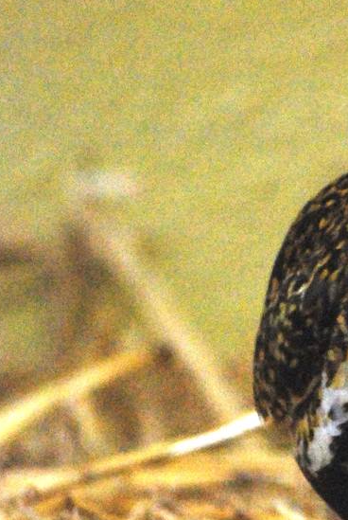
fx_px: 18937
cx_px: 500
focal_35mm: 1311
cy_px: 462
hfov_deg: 1.1
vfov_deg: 1.6
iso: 1600
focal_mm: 300
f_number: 5.6
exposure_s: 1/160
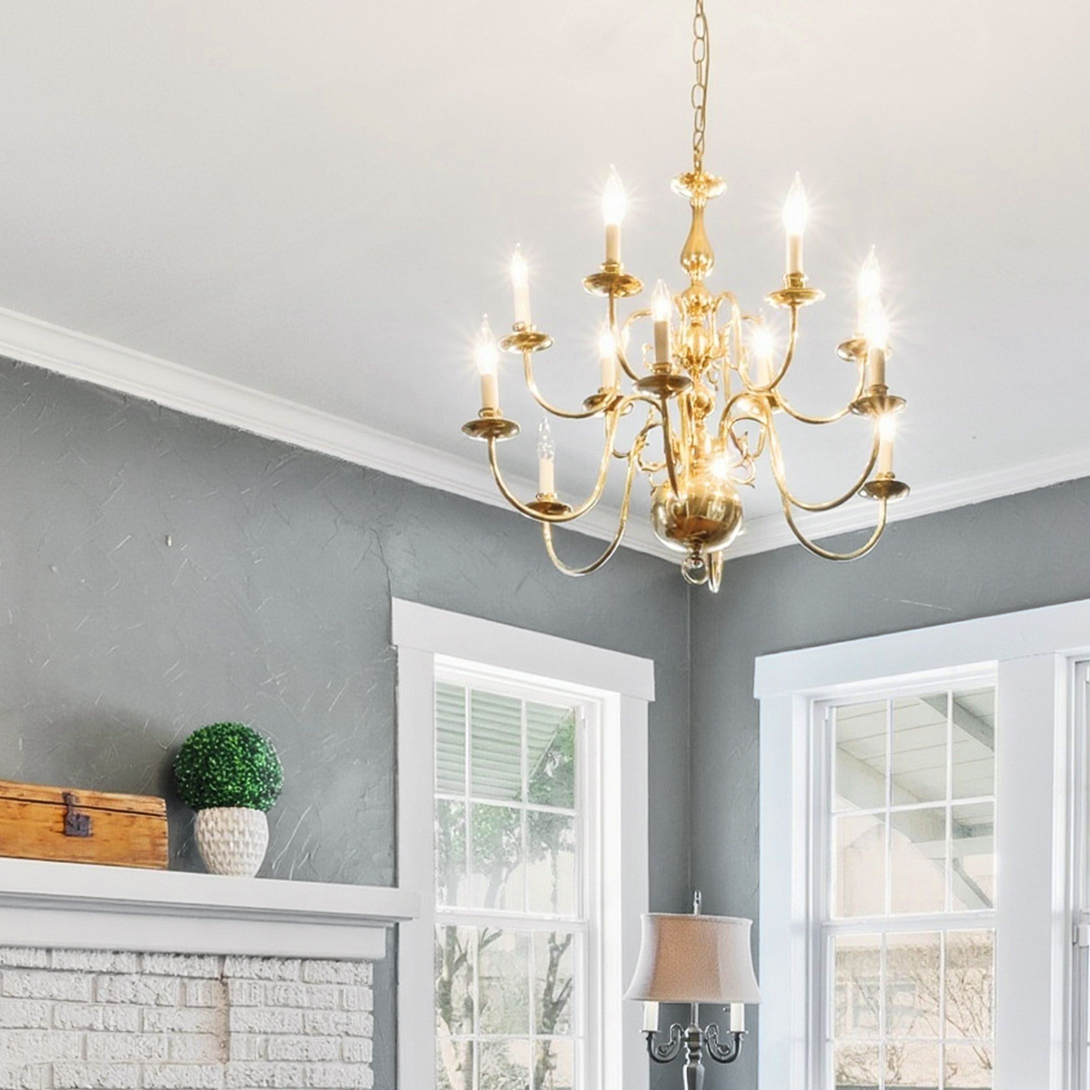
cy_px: 975
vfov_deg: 35.4
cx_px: 705
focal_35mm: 45
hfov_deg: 37.2
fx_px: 1603
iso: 400
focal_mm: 14
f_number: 10
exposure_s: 1/20
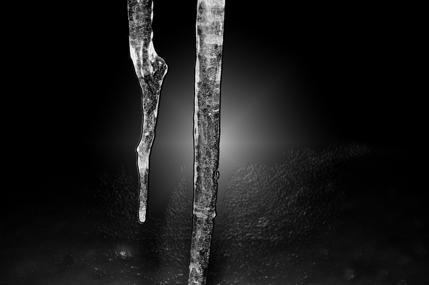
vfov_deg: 16.5
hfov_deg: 24.6
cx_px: 214
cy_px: 142
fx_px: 982
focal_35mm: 82
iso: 400
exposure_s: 1/60
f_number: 5.6
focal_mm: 55
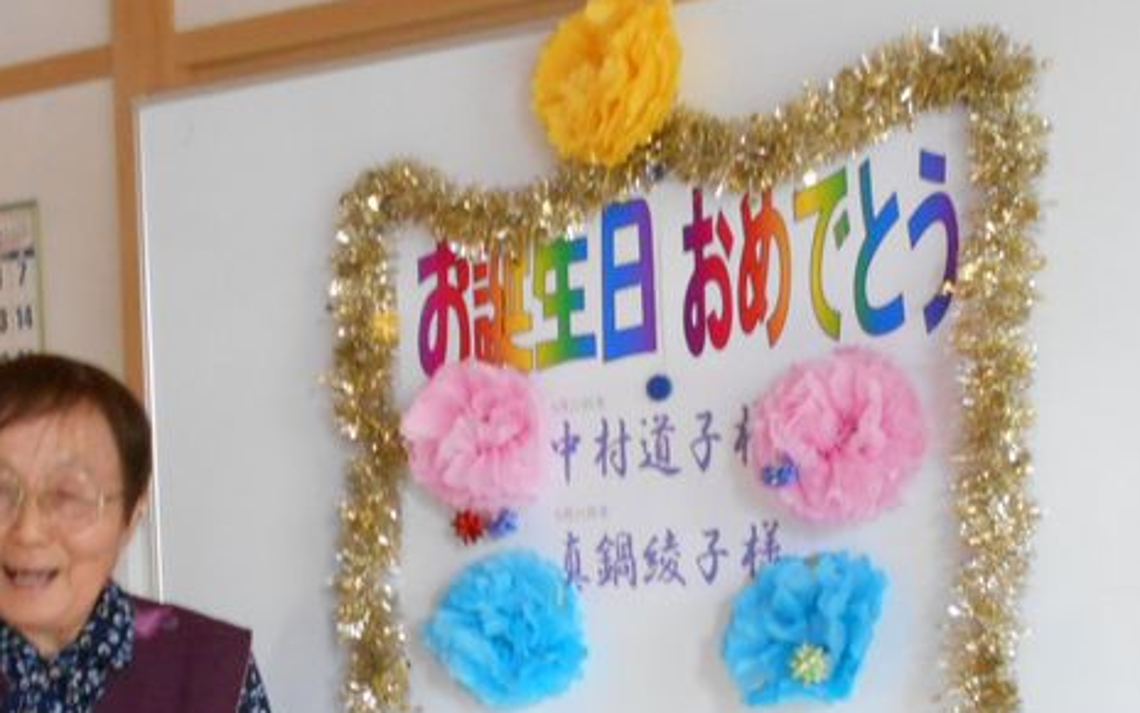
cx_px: 450
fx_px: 1181
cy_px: 546
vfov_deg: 32.9
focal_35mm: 38
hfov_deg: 51.2
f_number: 3.2
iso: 400
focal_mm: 4.6
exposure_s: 1/25
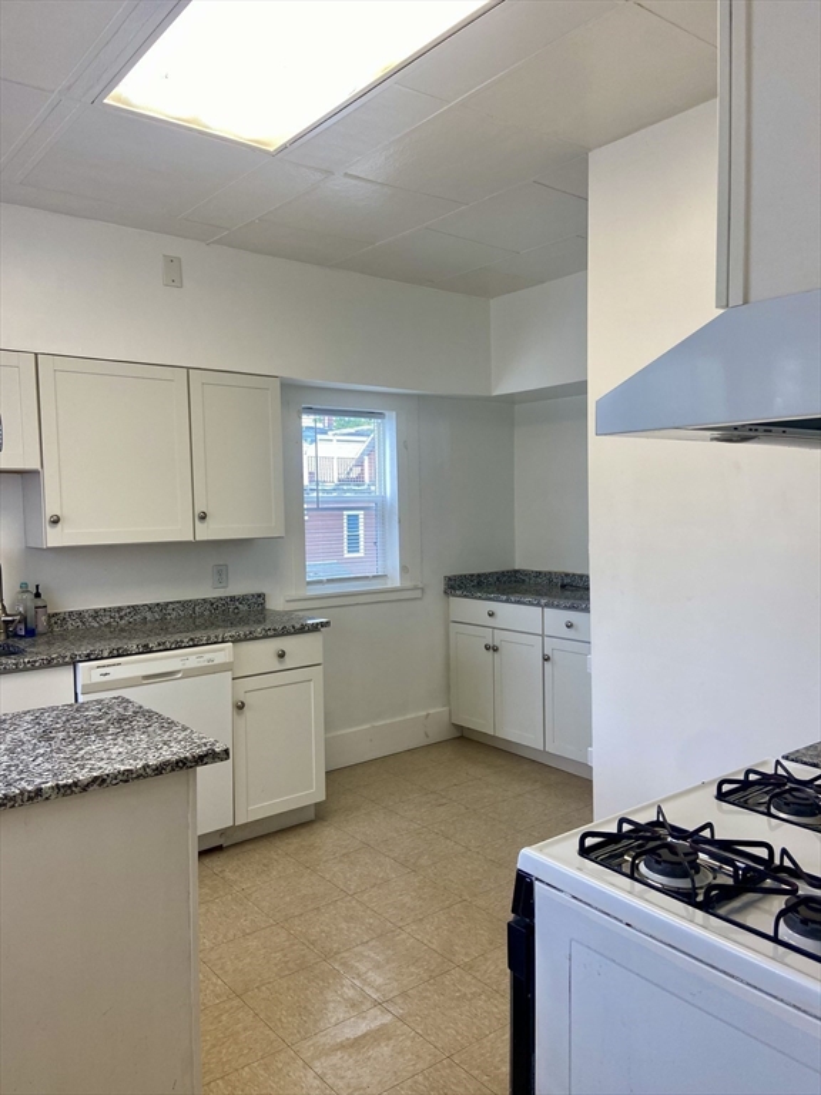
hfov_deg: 53.1
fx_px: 822
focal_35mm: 26
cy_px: 548
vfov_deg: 67.3
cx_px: 410
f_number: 1.8
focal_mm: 4.25
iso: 50
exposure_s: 1/120
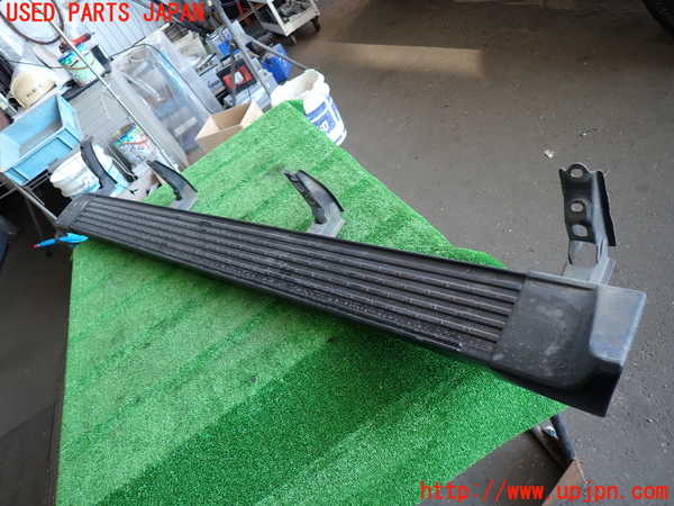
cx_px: 337
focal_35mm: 25
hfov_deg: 69.4
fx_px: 487
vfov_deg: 54.9
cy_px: 253
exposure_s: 1/80
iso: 100
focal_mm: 4.5
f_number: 2
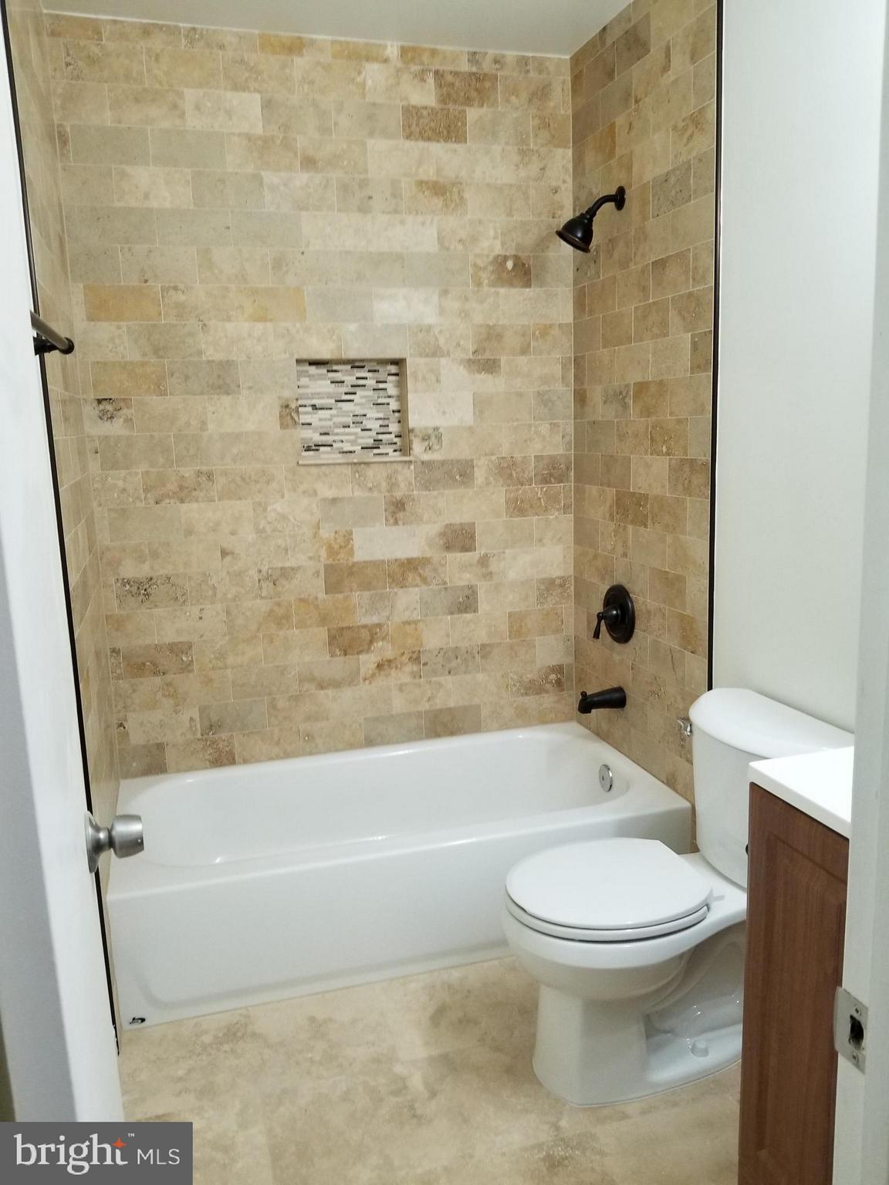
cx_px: 444
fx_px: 890
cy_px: 592
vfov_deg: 67.3
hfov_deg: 53.1
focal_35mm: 26
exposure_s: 1/60
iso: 160
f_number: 1.7
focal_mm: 4.25
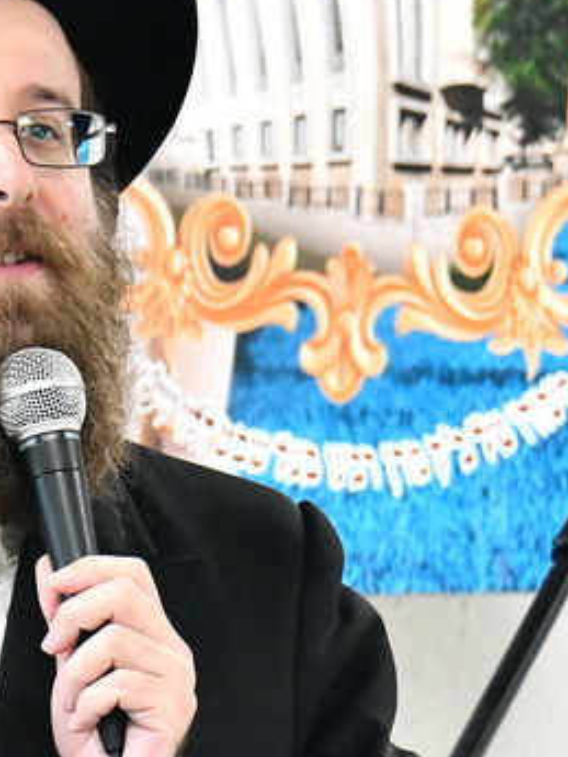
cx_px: -53
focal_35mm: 566
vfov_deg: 3.5
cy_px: 554
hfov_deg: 2.6
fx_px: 12375
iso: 3200
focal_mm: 145
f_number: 5.6
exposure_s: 1/160
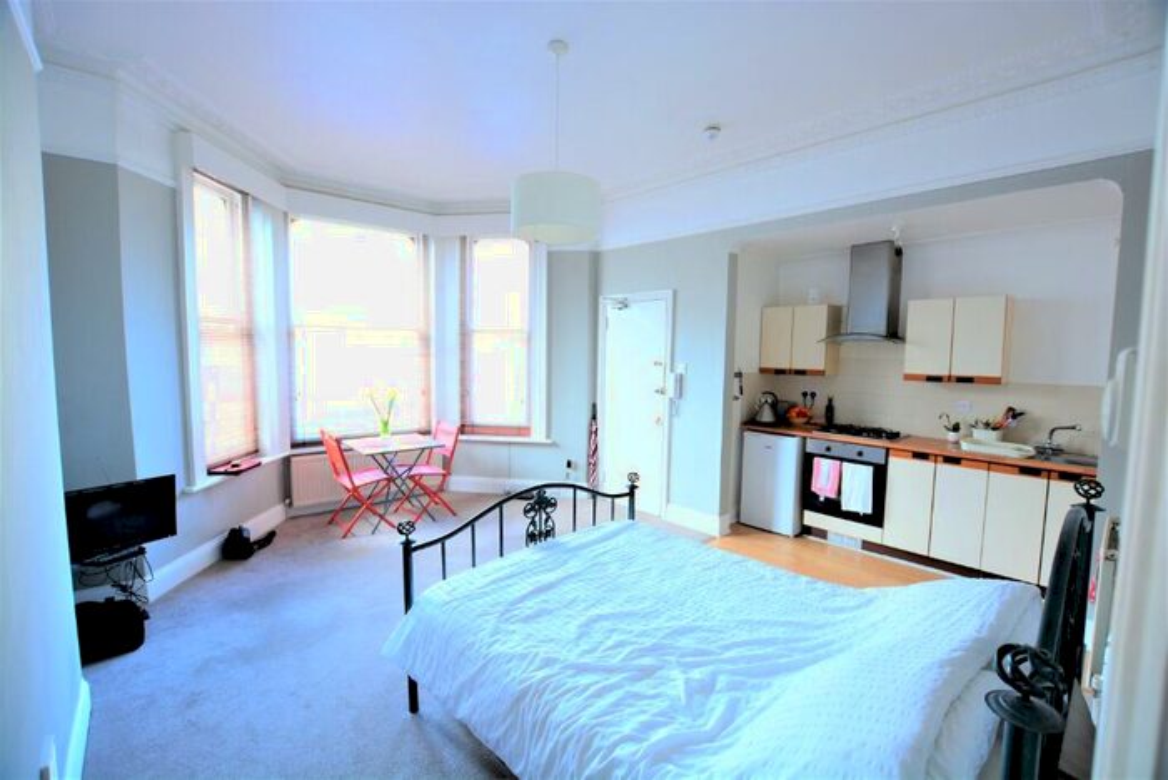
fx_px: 487
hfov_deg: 100.4
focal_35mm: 15
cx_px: 584
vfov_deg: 77.4
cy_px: 390
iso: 400
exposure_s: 1/15
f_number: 3.5
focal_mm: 10
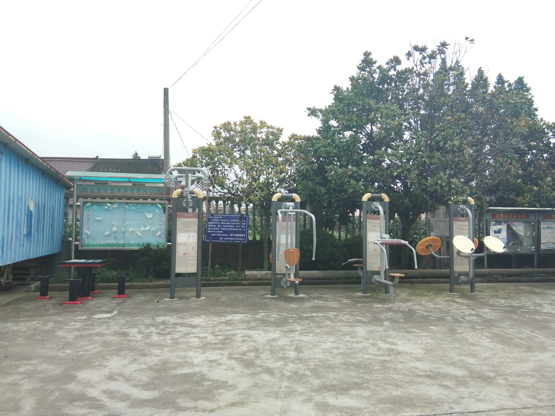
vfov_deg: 45.4
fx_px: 497
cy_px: 208
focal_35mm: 31
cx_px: 278
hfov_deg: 58.4
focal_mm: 3.69
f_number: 2.2
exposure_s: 1/297
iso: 50
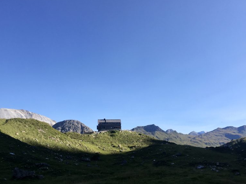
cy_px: 93
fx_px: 277
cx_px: 123
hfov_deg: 47.9
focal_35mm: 39
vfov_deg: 36.8
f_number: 2.2
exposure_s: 1/1083
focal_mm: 4.15
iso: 25
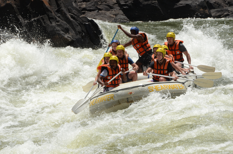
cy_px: 77
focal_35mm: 174
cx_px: 116
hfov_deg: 11.8
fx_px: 1124
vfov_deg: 7.9
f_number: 9
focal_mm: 116
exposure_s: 1/1250
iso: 500
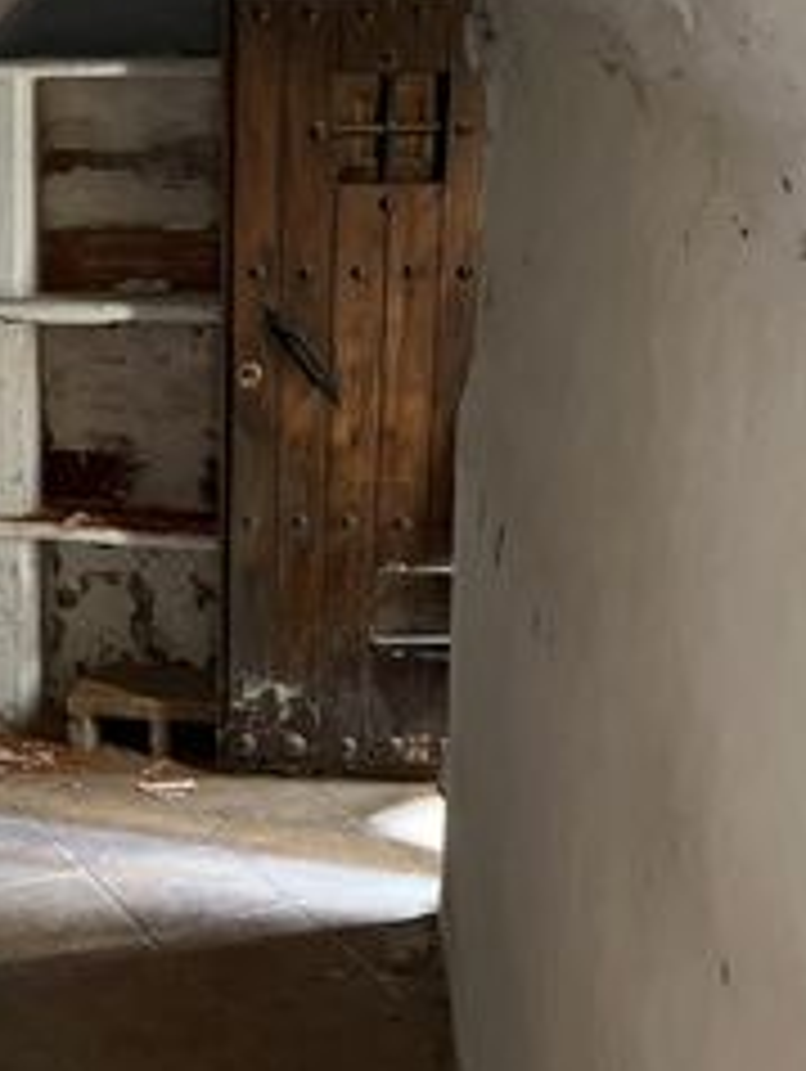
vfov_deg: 33.1
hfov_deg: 24.6
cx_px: 88
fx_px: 1797
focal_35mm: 58
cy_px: 634
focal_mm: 5.1
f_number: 1.6
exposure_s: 1/43
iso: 500
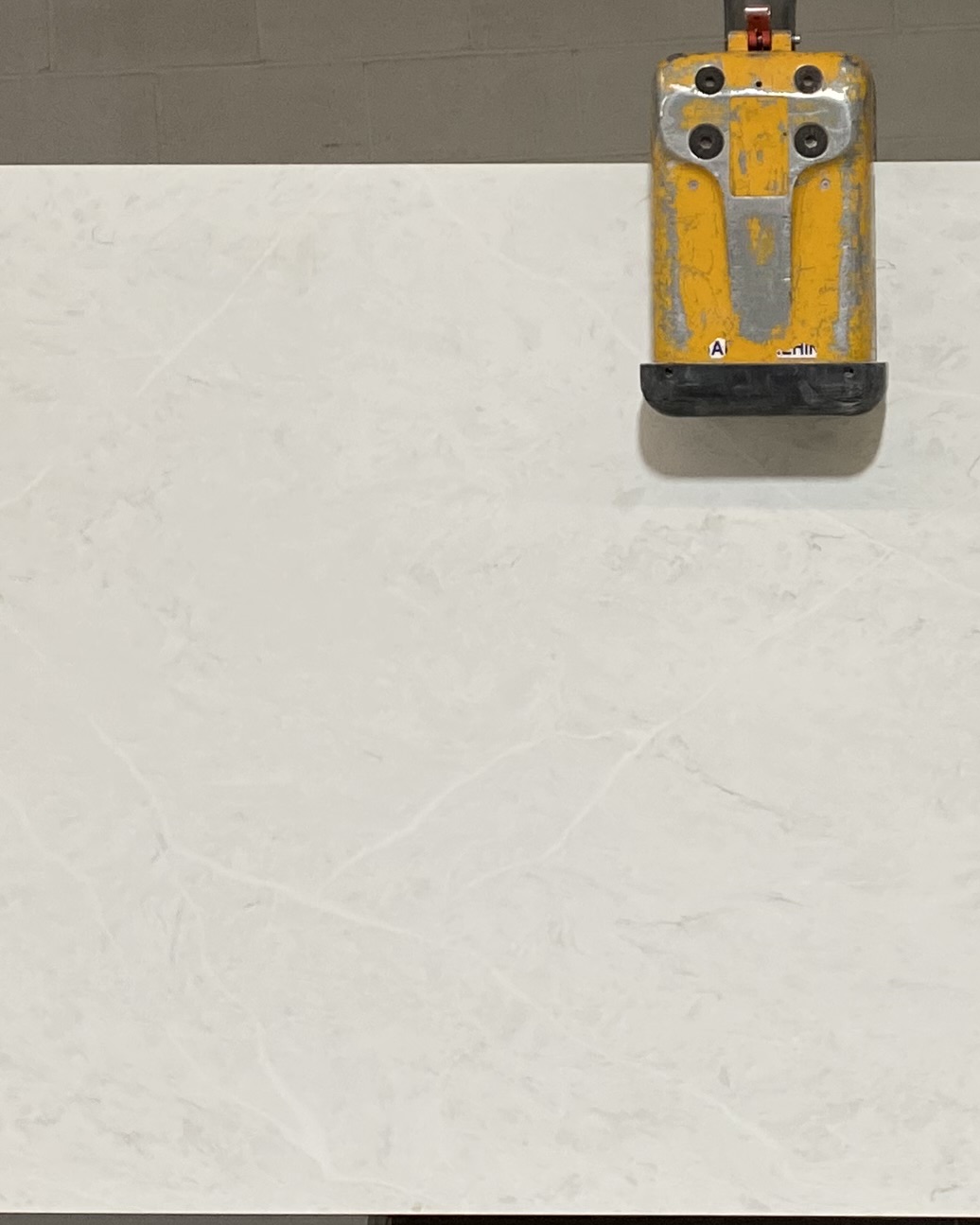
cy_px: 378
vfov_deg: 24.0
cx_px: 878
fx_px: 2864
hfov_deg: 19.1
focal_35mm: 79
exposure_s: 1/120
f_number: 1.8
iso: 100
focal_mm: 4.25
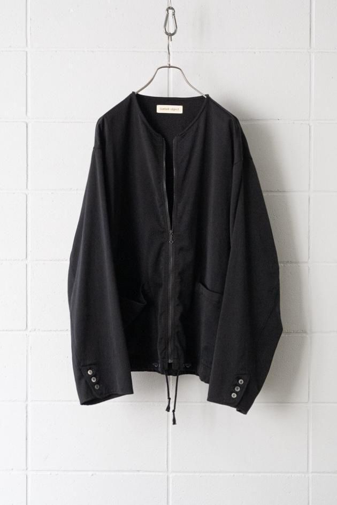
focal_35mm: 41
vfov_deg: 47.4
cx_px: 168
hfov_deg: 32.6
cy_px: 252
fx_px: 576
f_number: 5
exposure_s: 1/80
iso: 2500
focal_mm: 41
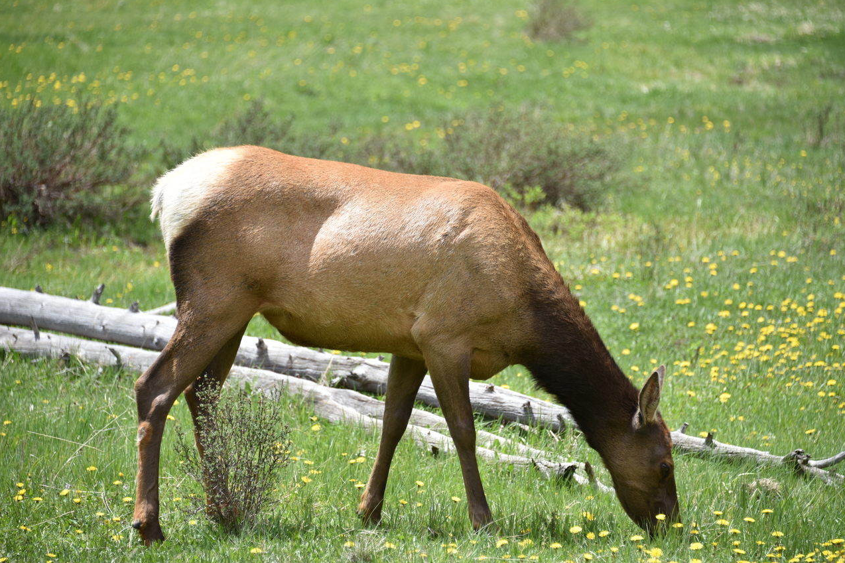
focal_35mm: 201
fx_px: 4717
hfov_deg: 10.2
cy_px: 281
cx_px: 422
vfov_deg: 6.8
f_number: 5.6
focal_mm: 200
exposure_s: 1/400
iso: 140
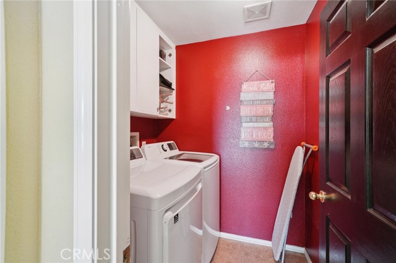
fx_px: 165
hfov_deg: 100.4
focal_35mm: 15
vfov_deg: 77.3
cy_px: 132
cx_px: 198
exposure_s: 1/2
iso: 400
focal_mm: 15
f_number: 8
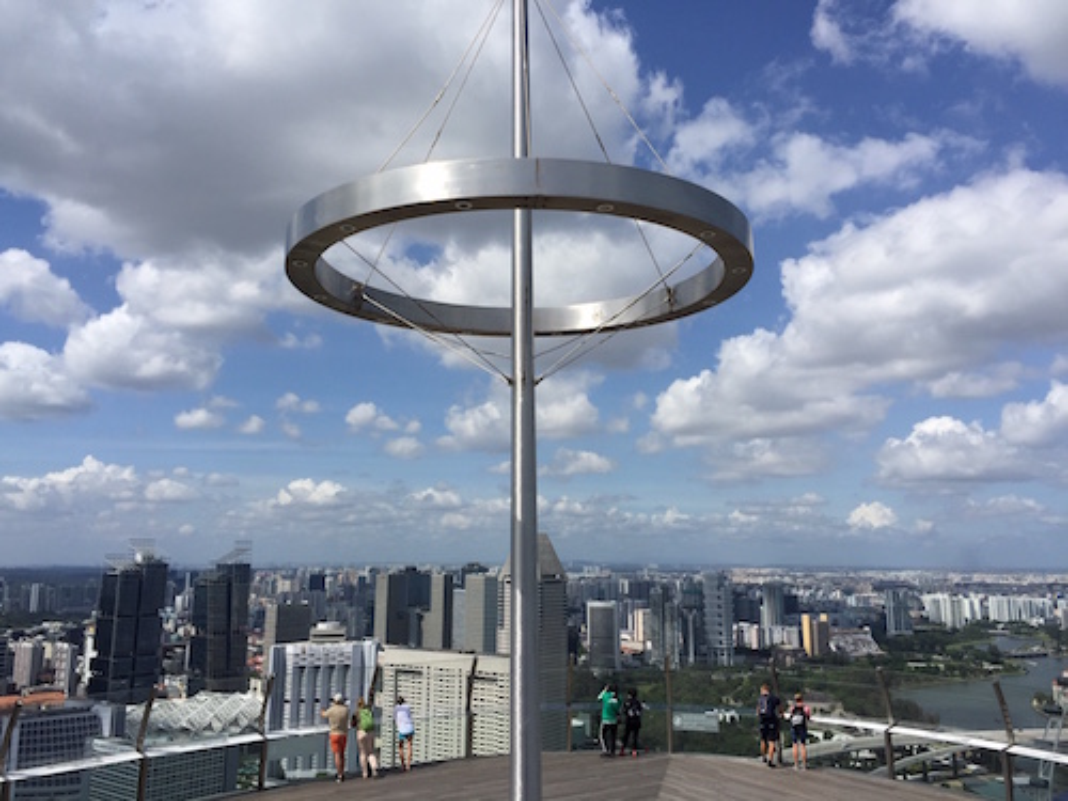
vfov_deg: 48.2
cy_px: 400
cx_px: 534
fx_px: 895
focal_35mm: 29
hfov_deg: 61.7
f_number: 2.2
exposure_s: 1/4405
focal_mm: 4.15
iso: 32
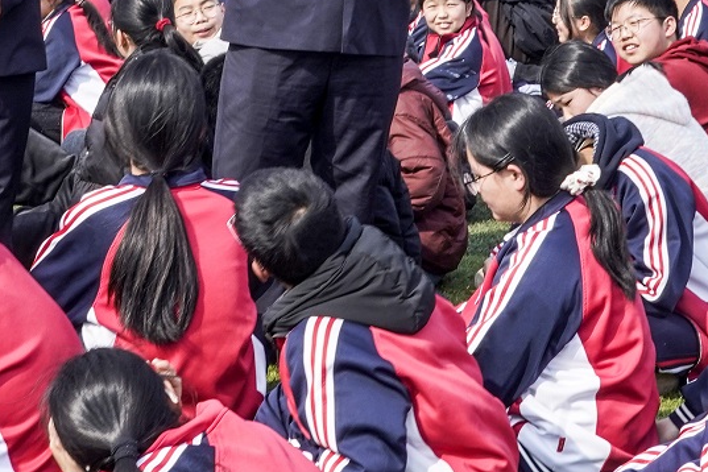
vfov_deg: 10.7
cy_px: -241
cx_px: 248
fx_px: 2438
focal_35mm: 124
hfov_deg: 16.5
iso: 320
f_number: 22
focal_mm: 37
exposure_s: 1/60
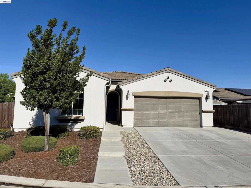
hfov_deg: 71.6
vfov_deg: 56.8
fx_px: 174
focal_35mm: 24
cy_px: 94
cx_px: 126
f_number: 1.78
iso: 80
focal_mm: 6.76
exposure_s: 1/9091
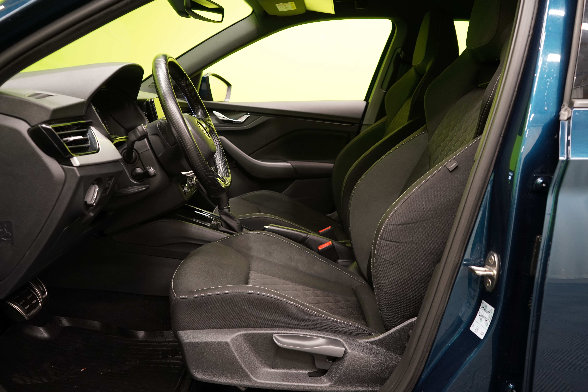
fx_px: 490
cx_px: 291
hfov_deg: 61.9
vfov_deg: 43.6
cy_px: 202
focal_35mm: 30
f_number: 5
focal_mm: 29
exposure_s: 1/20
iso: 1250
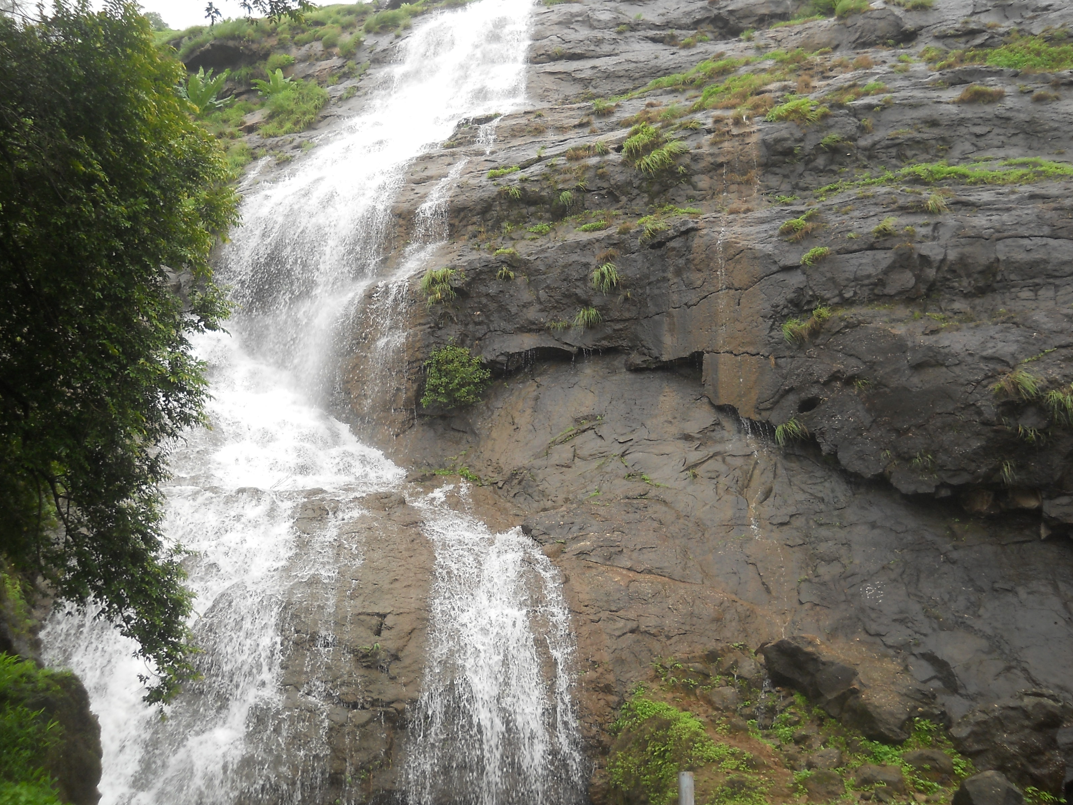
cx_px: 532
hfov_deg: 44.8
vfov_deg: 34.4
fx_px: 1302
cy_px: 399
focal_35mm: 42
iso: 80
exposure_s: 1/160
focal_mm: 6.72
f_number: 3.1
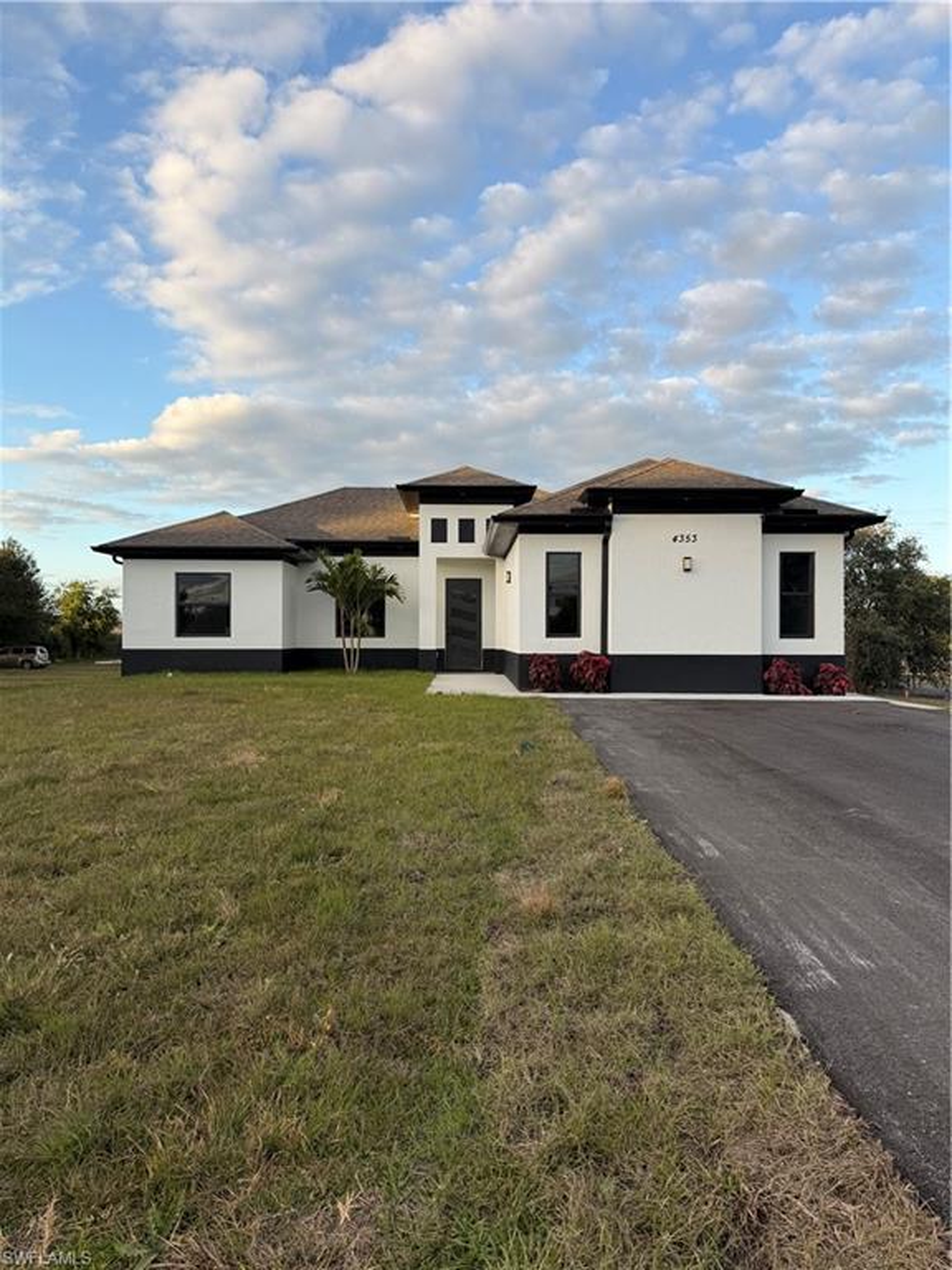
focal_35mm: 24
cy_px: 635
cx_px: 476
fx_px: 880
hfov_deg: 56.8
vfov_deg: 71.6
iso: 80
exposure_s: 1/1032
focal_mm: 6.76
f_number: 1.78
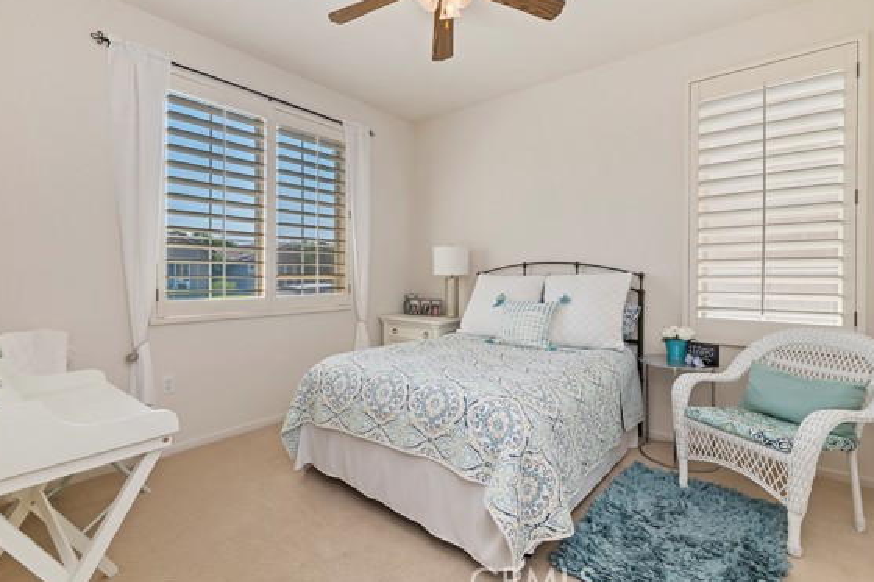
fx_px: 388
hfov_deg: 96.7
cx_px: 414
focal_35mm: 16
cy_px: 271
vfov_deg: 73.6
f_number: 10
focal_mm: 14
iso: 500
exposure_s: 1/50
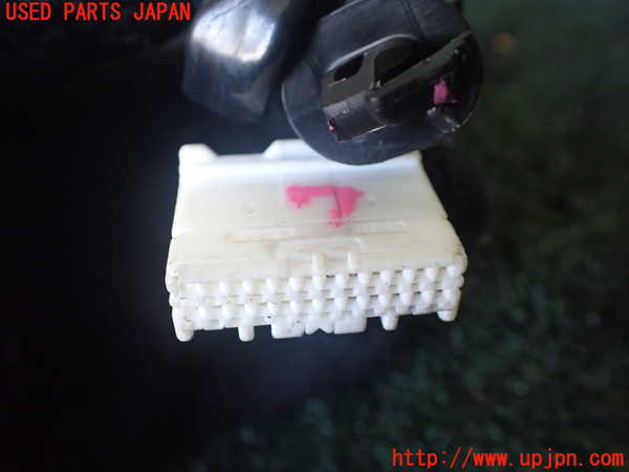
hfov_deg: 60.0
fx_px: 545
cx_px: 314
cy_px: 236
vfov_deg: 46.8
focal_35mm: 30
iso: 640
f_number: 2.3
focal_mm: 5.4
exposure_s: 1/125
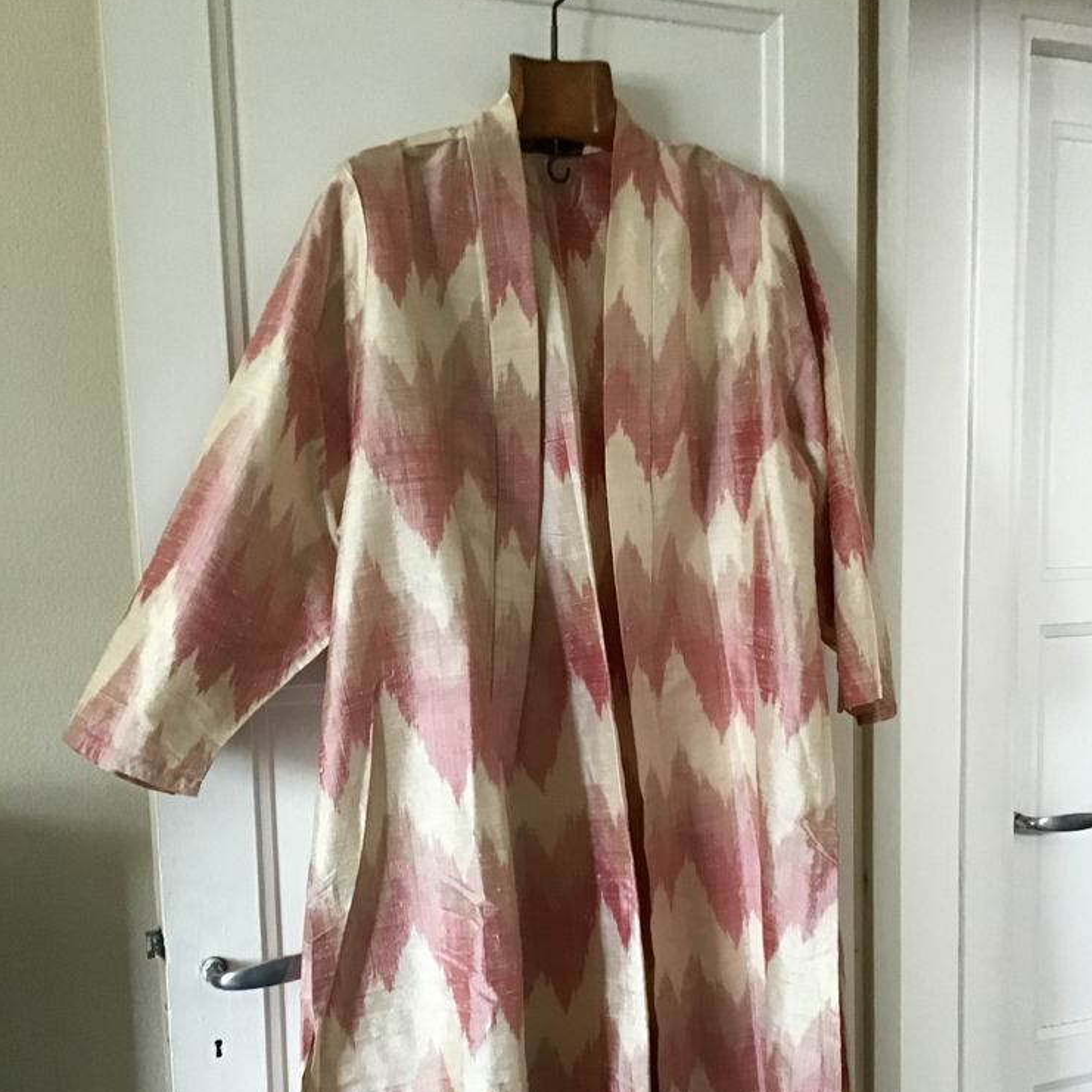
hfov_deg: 44.9
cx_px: 550
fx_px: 1321
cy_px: 718
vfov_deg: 44.3
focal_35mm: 37
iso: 160
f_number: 2.4
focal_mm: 3.3
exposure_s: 1/33
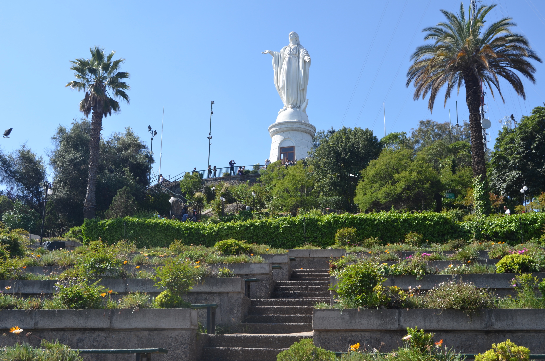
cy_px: 180
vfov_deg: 31.8
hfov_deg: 46.5
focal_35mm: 42
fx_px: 635
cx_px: 272
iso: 160
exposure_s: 1/250
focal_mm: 28
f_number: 8
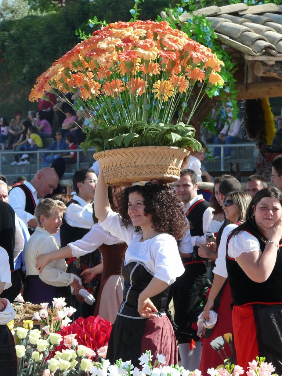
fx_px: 1825
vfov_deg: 11.8
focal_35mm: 168
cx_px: 141
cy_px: 188
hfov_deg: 8.8
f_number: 4
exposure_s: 1/125
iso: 100
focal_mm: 35.4
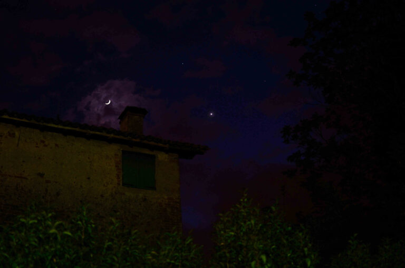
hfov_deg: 37.9
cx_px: 202
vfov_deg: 25.7
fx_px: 590
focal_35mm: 52
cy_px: 134
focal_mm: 35
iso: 400
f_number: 2.2
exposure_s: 1/2.5
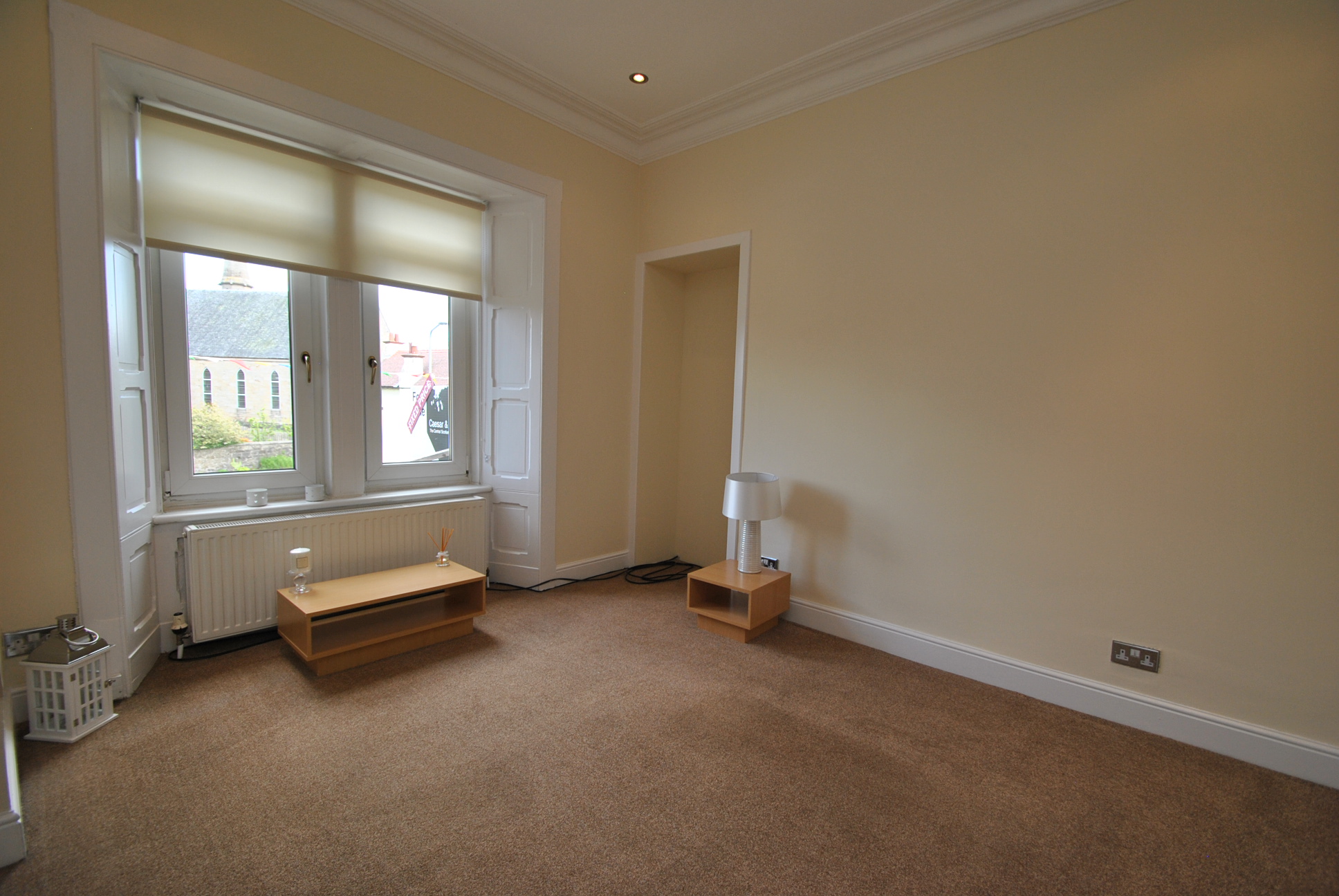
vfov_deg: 77.5
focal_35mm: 15
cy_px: 448
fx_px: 559
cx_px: 670
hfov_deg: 100.3
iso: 200
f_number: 5
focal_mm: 10
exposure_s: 1/100
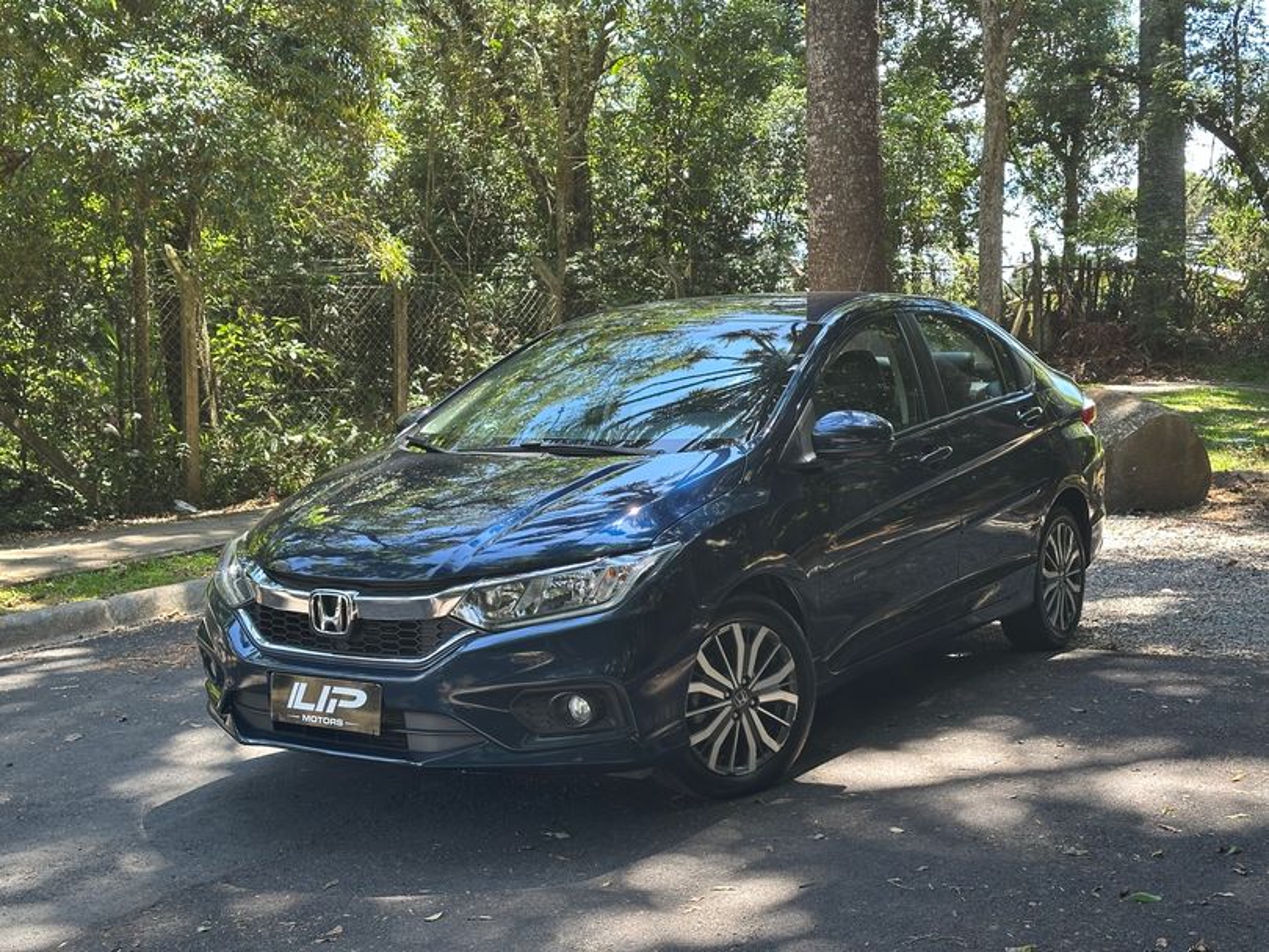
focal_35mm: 48
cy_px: 476
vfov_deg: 30.3
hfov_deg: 39.6
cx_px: 634
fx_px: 1760
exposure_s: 1/182
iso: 64
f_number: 1.78
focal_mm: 6.86
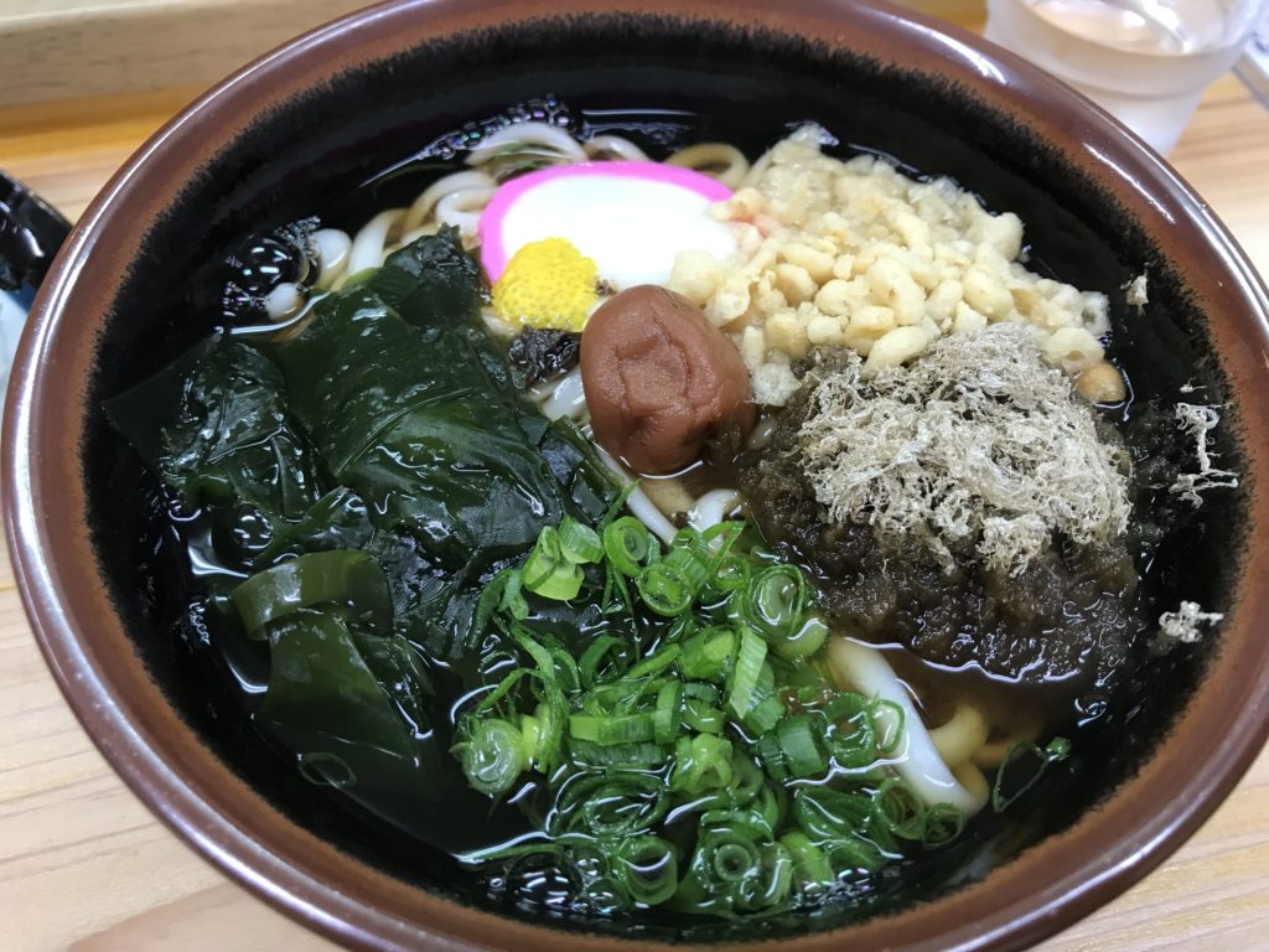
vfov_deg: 49.7
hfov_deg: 63.4
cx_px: 634
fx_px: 1026
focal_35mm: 28
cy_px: 476
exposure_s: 1/30
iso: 40
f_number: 1.8
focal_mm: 3.99
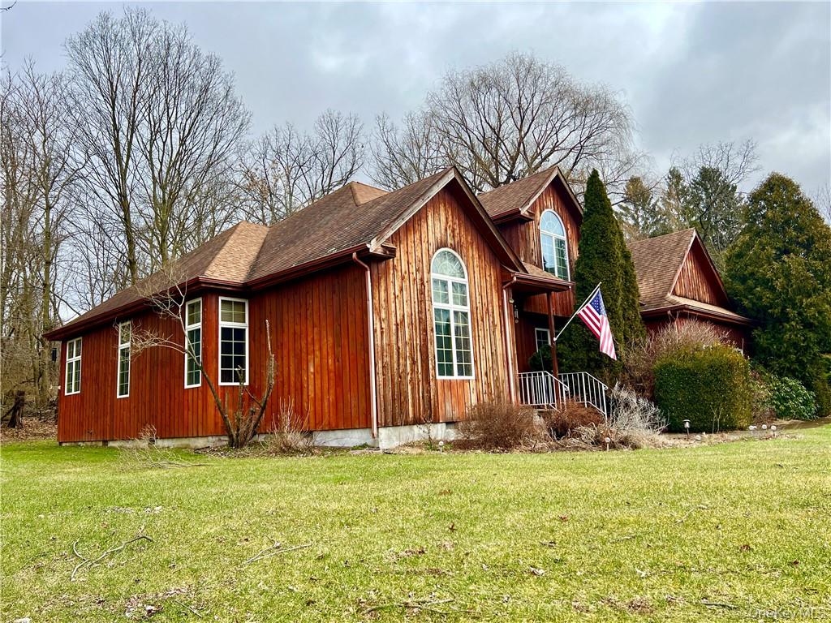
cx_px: 416
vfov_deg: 53.1
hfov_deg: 67.3
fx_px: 624
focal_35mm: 26
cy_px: 312
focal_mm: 5.7
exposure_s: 1/1449
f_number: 1.5
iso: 50
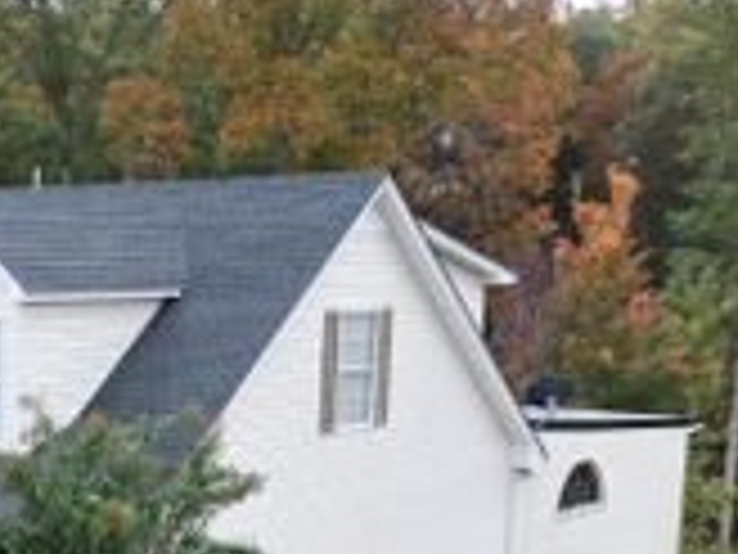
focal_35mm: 73
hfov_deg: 25.4
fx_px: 1556
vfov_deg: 19.7
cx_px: 9
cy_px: 534
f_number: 1.7
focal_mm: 6.72
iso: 200
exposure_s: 1/1250
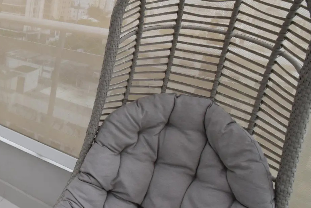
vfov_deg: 41.4
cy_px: 58
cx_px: 1
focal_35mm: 31
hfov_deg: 49.4
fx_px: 268
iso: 800
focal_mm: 10
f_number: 14
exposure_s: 1/125
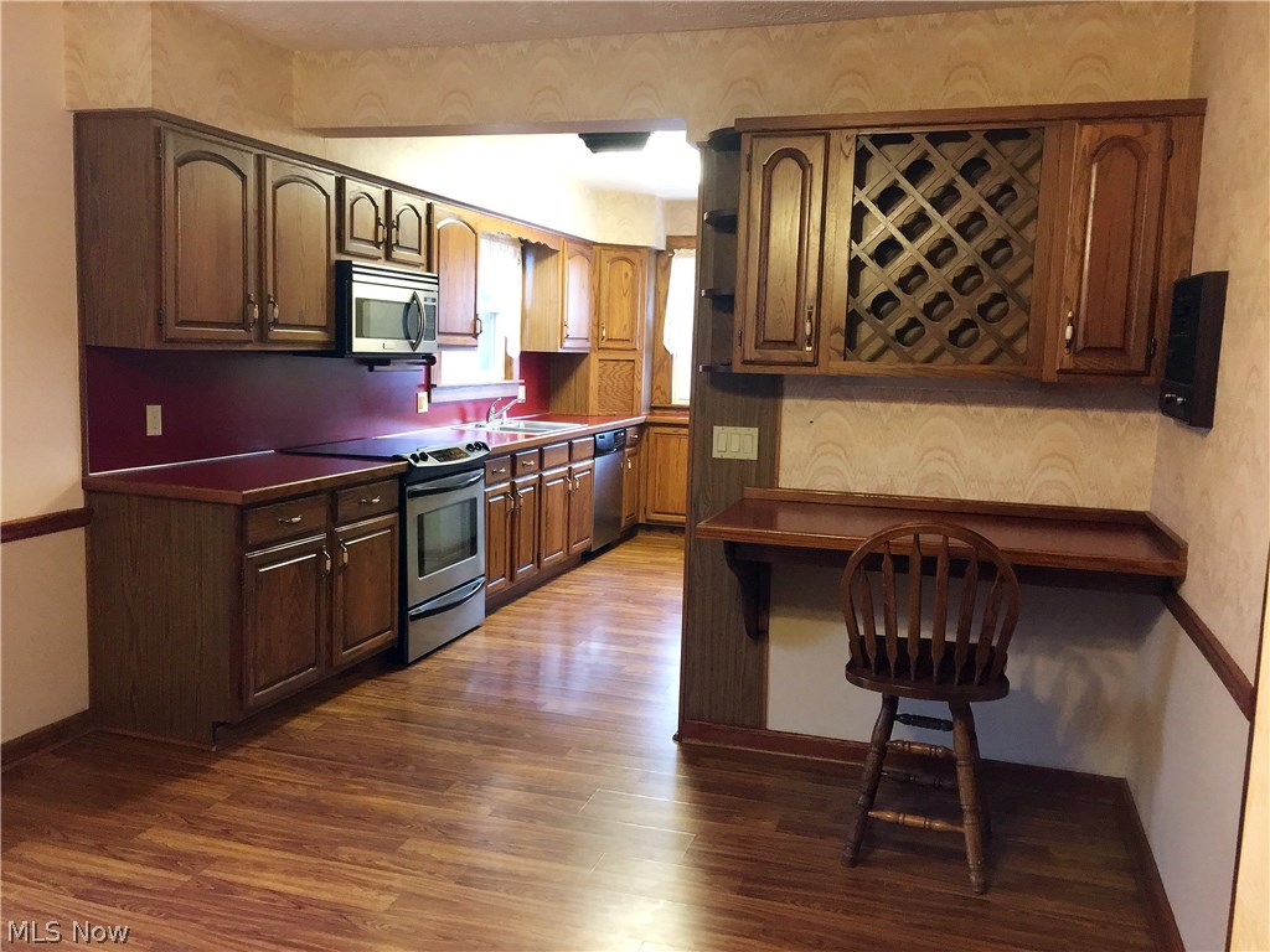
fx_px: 1064
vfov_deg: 48.2
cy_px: 476
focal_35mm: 29
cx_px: 635
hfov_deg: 61.7
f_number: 2.2
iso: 200
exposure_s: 1/30
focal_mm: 4.15
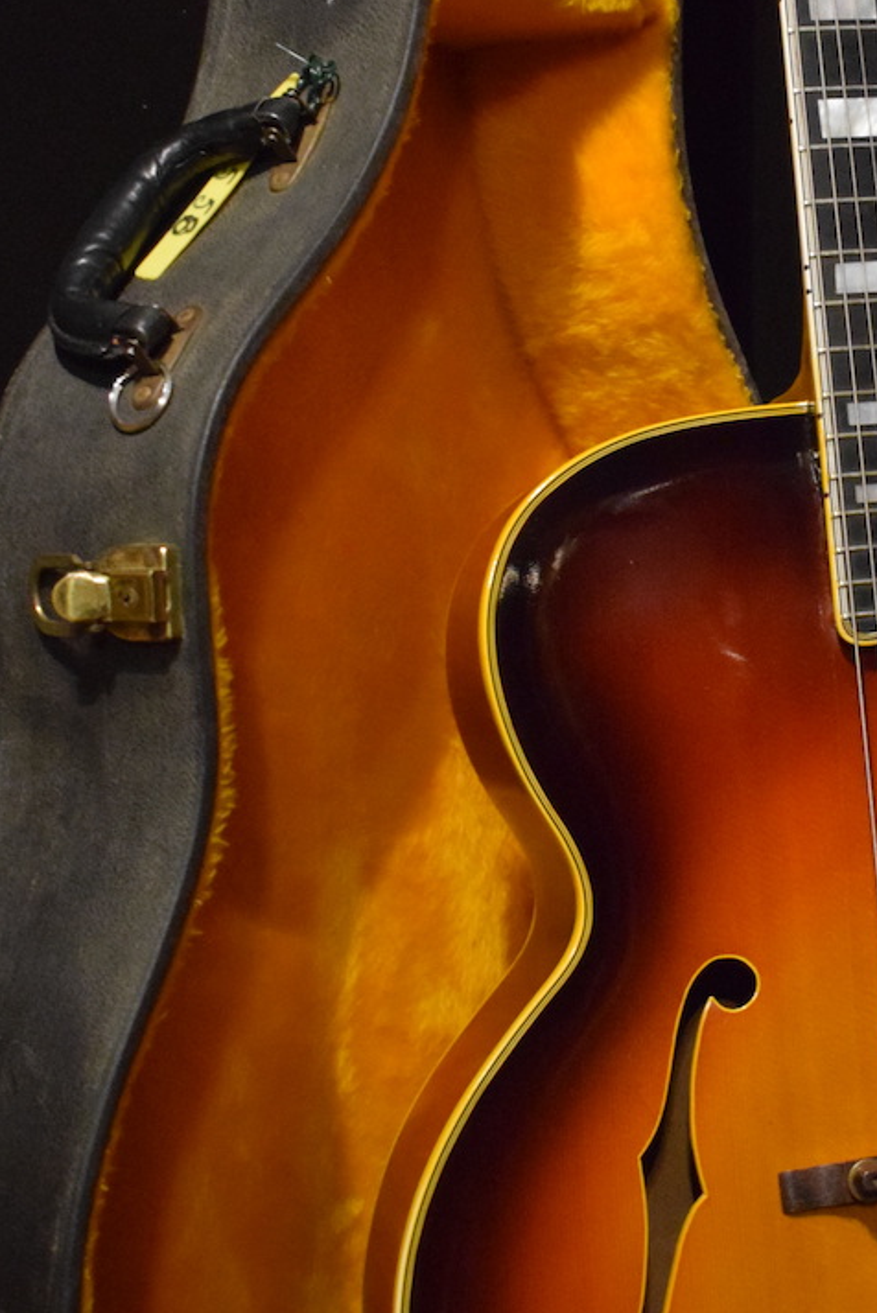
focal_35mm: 82
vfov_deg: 24.7
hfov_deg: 16.5
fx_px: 2993
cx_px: 785
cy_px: 532
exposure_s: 1/60
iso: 4500
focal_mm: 26
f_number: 4
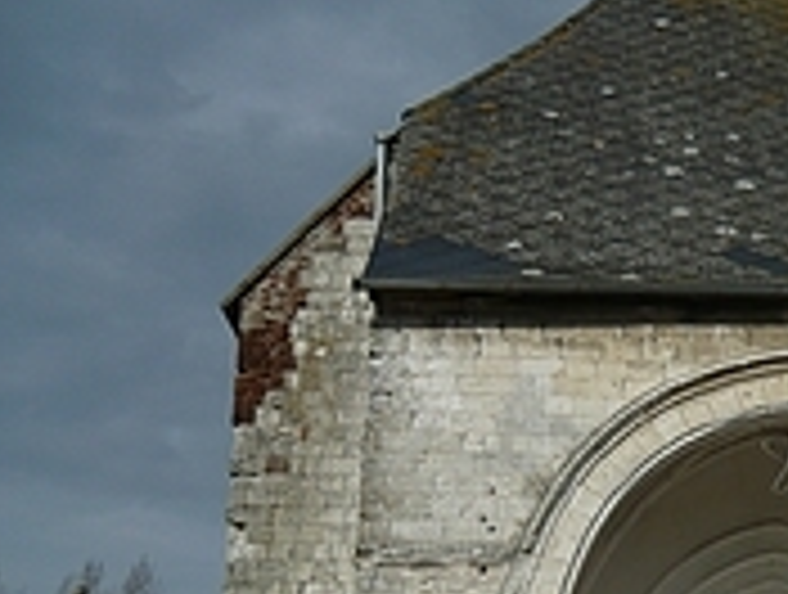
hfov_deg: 28.0
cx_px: 743
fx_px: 1506
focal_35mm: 66
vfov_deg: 21.7
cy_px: 569
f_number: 8
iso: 100
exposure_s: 1/500
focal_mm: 5.5
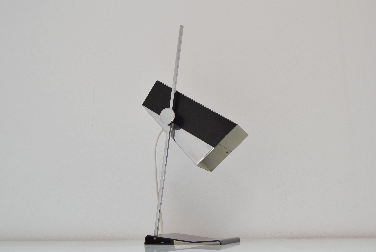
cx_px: 188
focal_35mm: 45
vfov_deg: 29.9
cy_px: 126
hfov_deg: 43.6
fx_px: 470
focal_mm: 30
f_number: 8
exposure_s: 1/250
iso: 1600
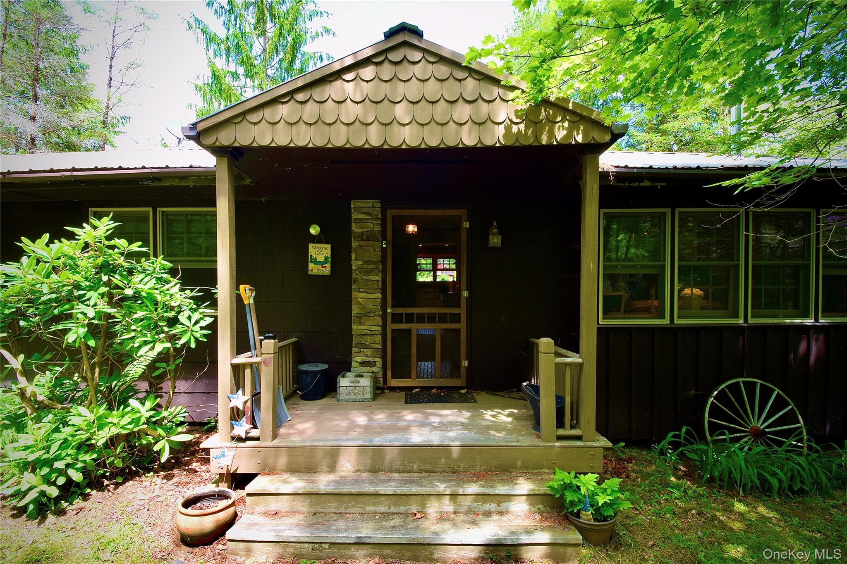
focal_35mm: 15
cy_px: 282
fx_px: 353
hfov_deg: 100.4
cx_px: 424
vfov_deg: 77.3
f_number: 20
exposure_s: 1/10
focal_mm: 10
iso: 320
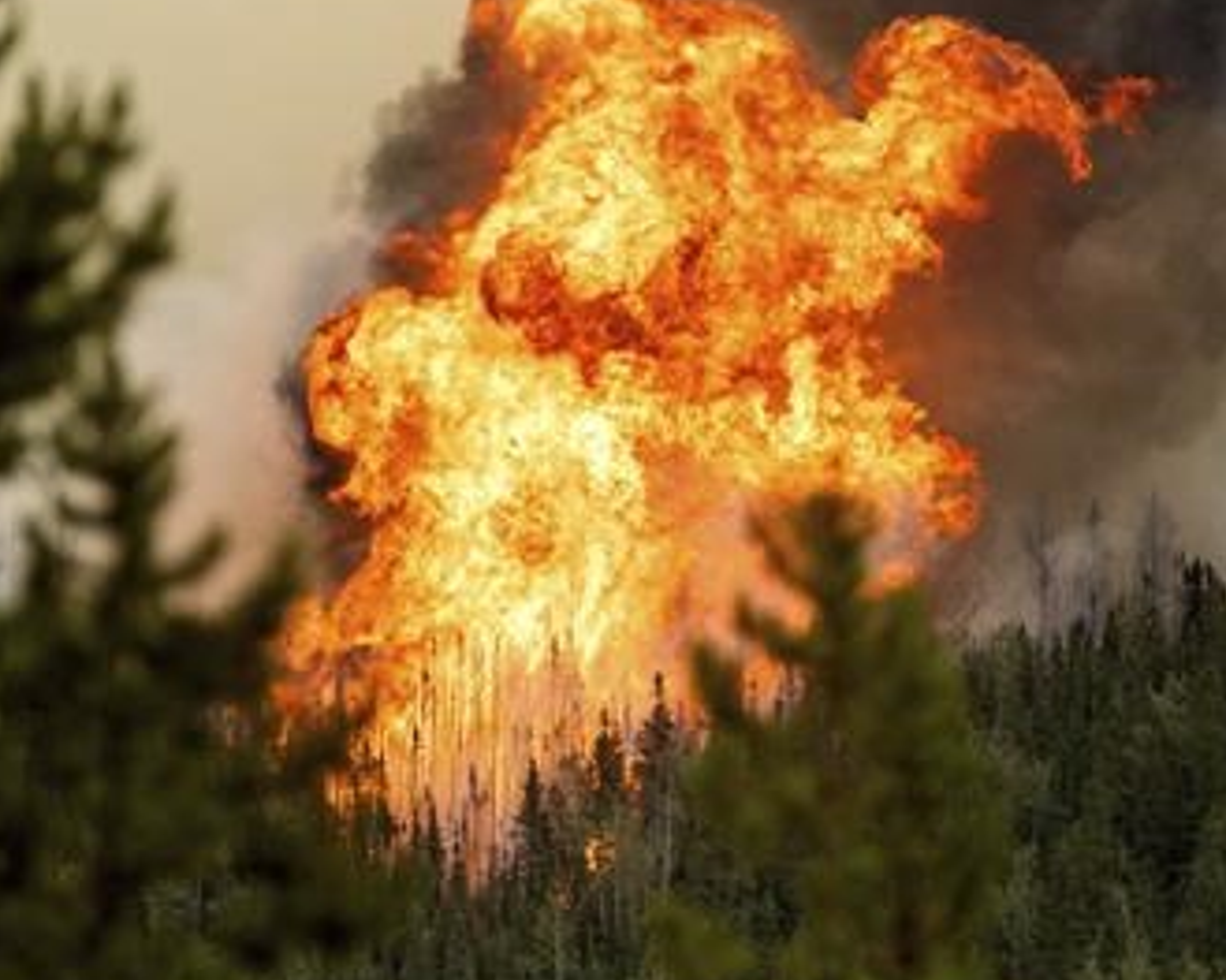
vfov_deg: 2.0
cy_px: 285
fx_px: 28221
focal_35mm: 778
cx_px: 663
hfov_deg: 2.5
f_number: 4.8
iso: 400
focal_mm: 420
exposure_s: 1/3000
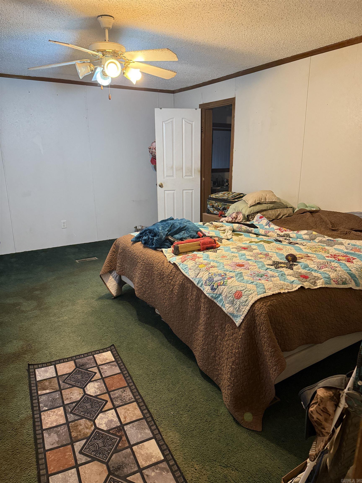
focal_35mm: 24
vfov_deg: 71.6
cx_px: 181
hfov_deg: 56.8
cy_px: 242
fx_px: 335
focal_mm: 6.76
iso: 320
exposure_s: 1/60
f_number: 1.78
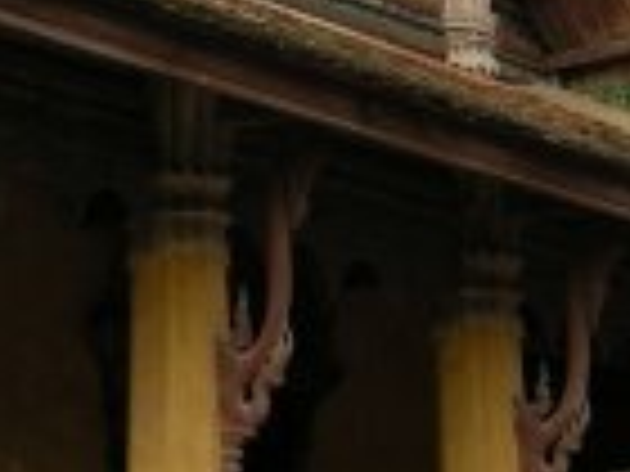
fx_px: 3003
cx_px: -81
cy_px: 13
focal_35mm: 165
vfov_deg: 8.9
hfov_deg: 11.8
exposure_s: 1/200
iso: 64
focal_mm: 7.5
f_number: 4.8
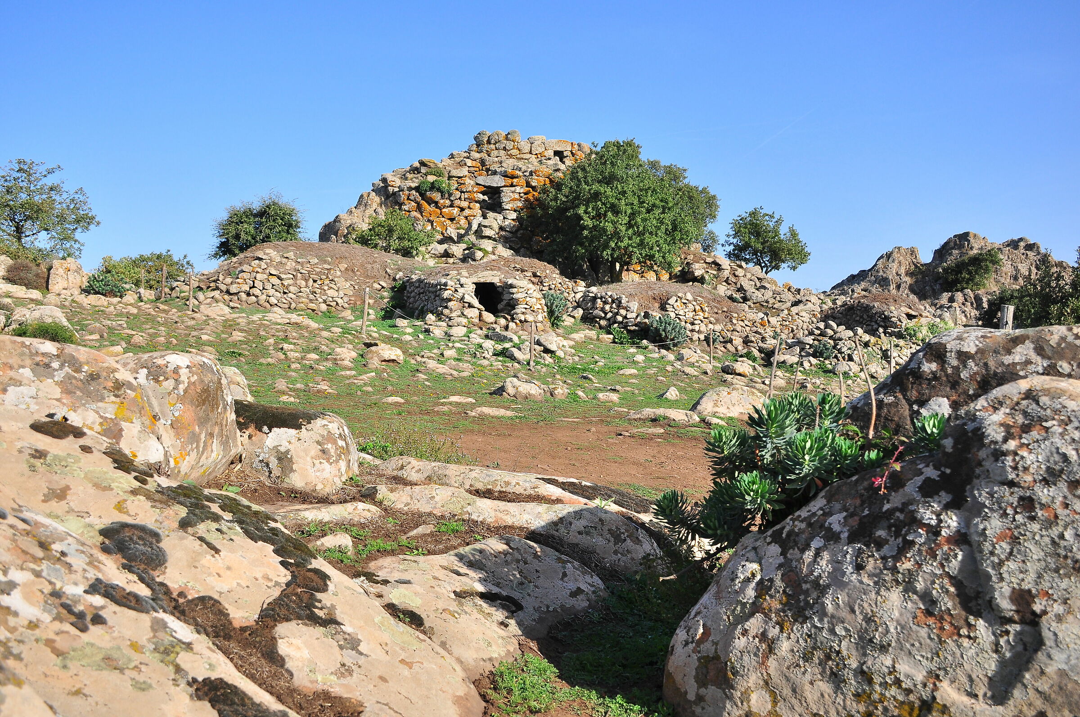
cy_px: 358
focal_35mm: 34
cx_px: 540
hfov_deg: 55.2
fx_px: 1034
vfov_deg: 38.3
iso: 200
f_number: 6.3
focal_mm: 23
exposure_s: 1/800
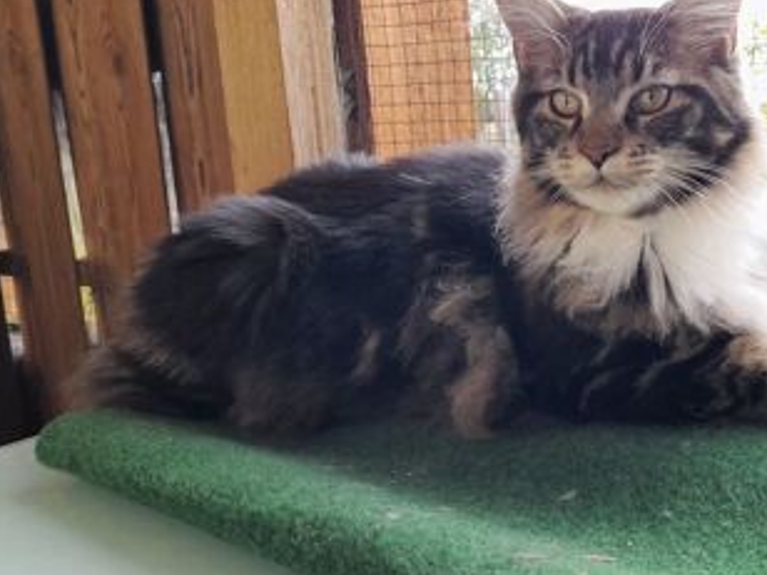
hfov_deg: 46.6
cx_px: 550
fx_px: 864
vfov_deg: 36.8
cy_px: 276
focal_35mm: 39
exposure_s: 1/50
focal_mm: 4.6
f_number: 2
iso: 25
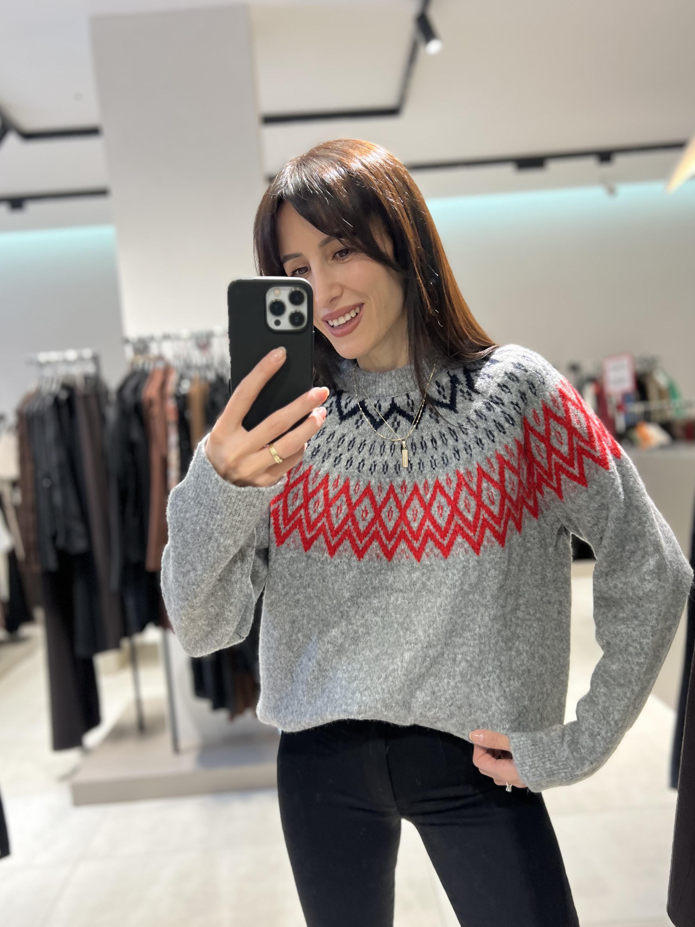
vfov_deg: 59.9
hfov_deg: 46.8
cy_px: 503
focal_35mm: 30
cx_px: 339
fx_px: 803
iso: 100
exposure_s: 1/100
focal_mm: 5.7
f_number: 1.5
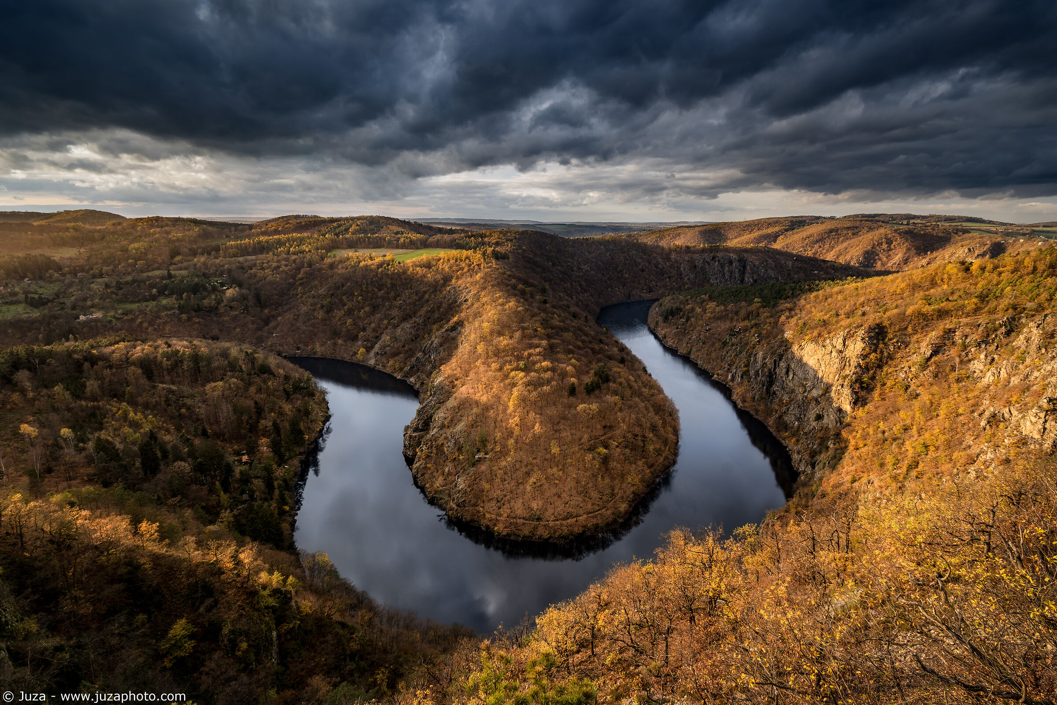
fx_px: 440
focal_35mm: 15
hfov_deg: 100.4
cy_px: 352
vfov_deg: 77.3
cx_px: 528
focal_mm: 10
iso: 100
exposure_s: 1/13
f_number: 11
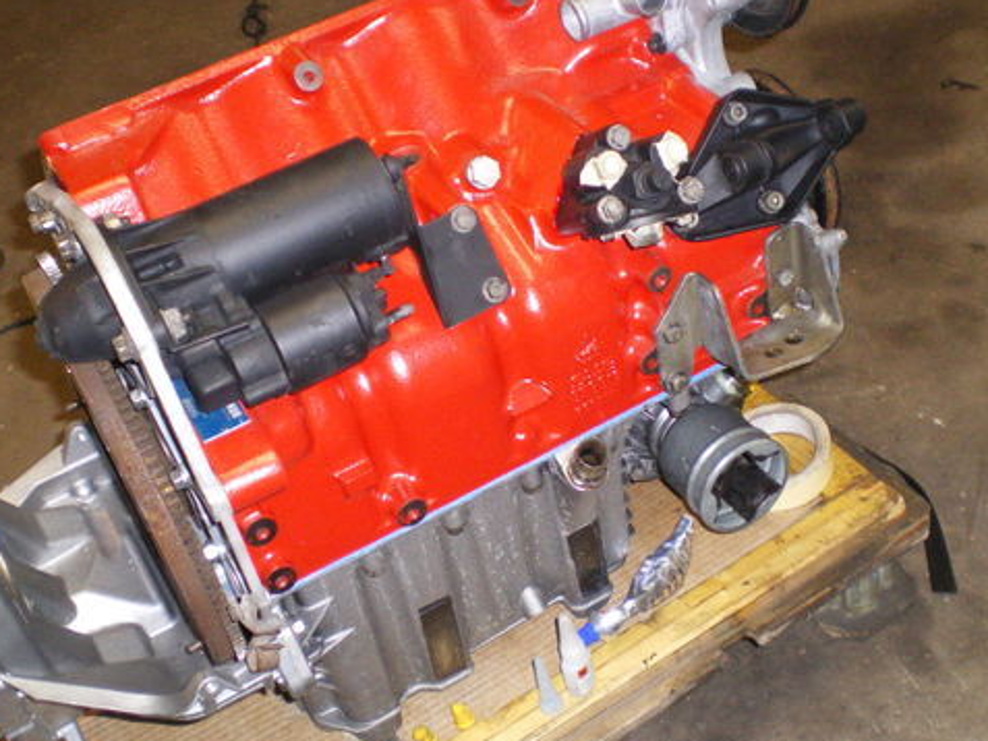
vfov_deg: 28.6
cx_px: 541
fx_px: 1456
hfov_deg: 37.5
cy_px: 342
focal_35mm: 51
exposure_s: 1/50
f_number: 3.1
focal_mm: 6.3
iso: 400
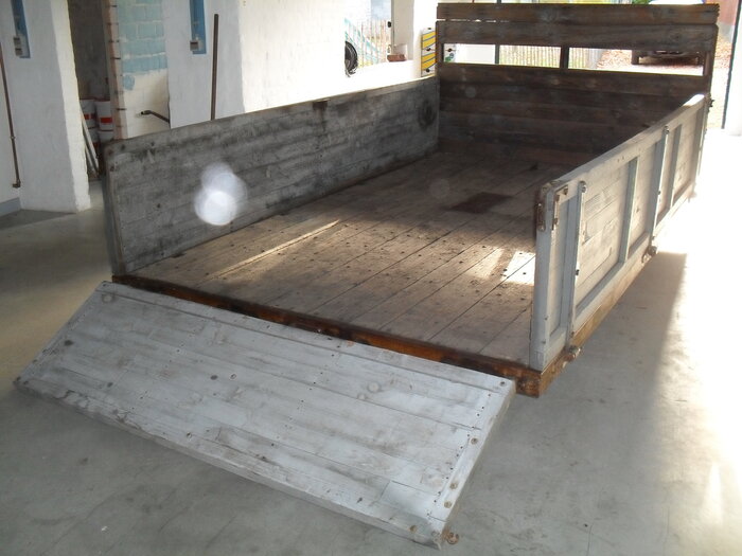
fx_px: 750
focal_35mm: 35
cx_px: 371
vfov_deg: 40.7
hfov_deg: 52.6
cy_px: 278
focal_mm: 6.3
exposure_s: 1/45
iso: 240
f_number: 3.2
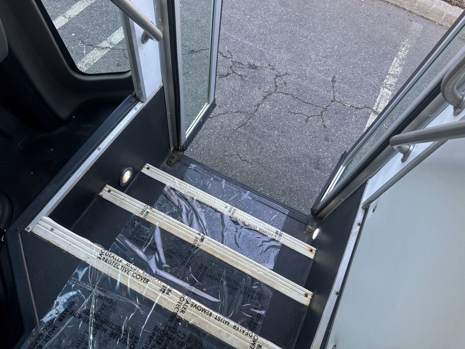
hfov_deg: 71.6
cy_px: 174
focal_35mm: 24
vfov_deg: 56.8
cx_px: 232
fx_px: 322
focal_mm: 6.76
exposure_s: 1/121
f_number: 1.78
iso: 100
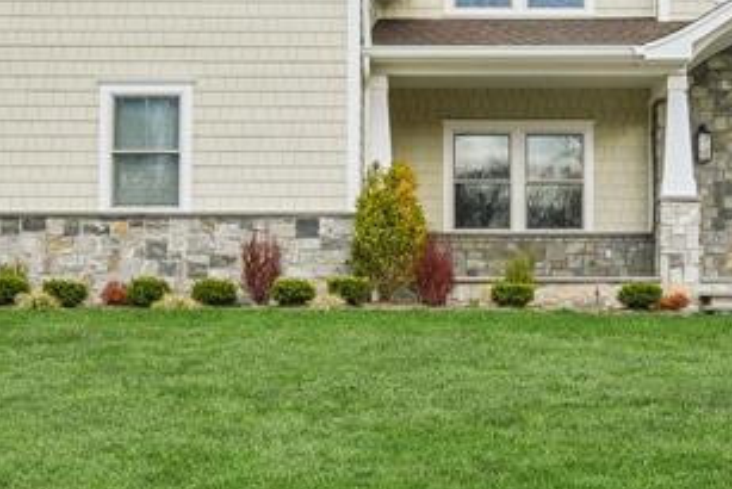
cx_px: 508
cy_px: 5
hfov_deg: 28.6
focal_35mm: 70
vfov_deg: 19.0
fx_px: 1424
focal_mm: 14
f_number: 9
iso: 100
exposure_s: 1/100
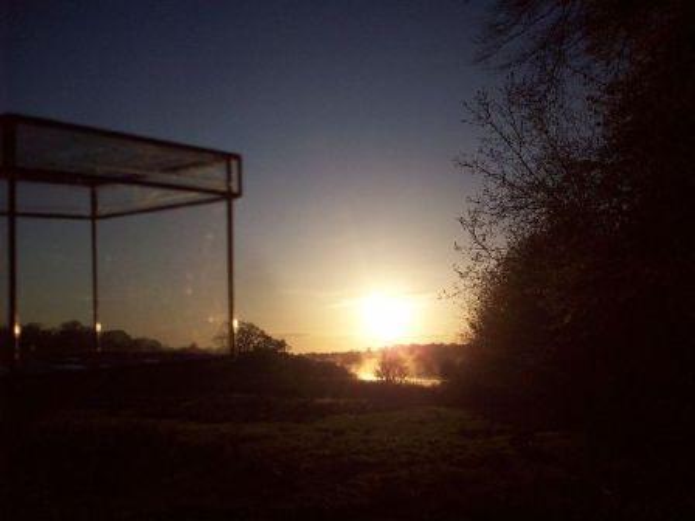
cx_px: 348
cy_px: 260
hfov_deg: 50.1
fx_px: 743
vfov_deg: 38.7
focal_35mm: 37
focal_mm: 6.2
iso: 80
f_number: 5.6
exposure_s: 1/1401
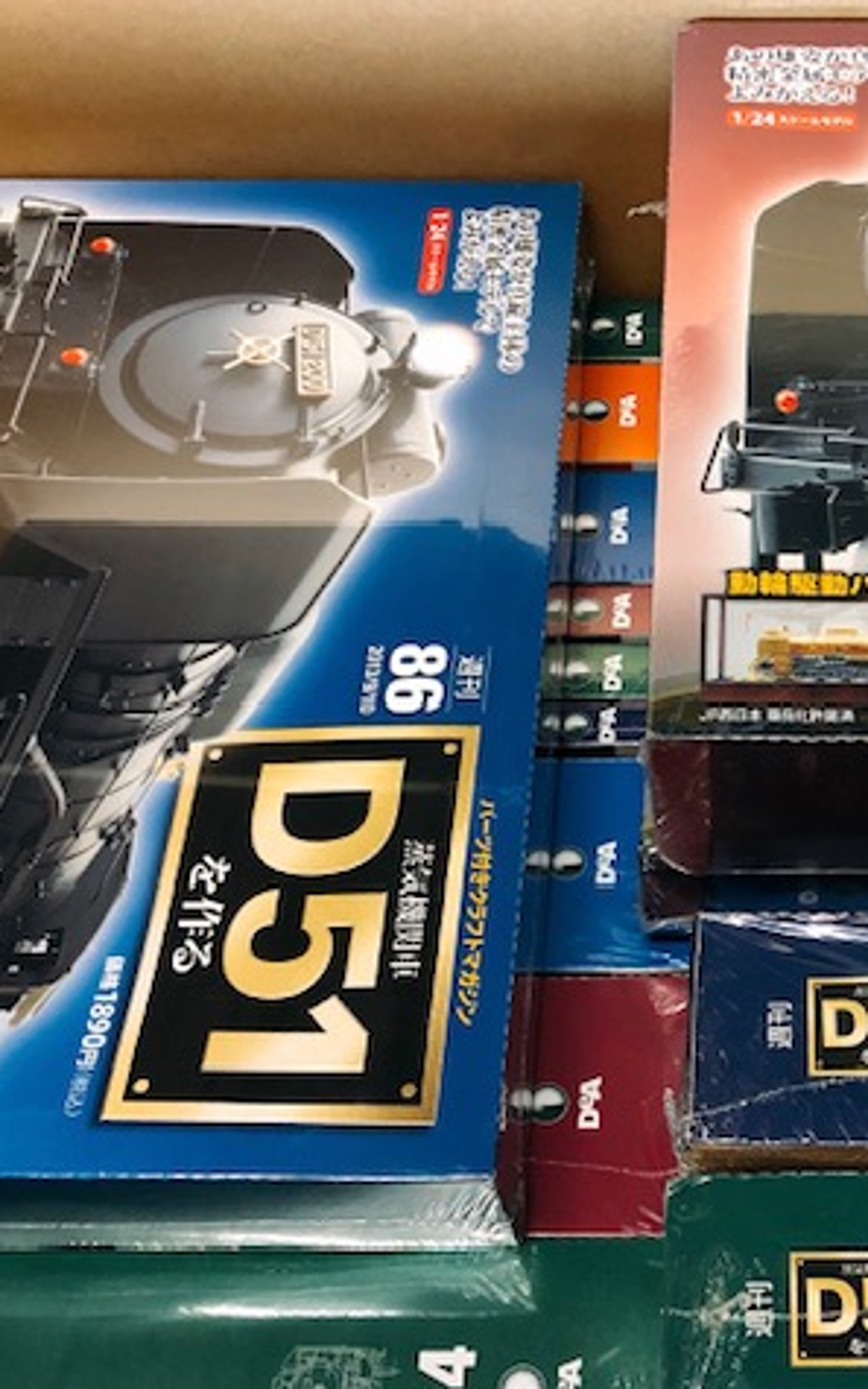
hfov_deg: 29.9
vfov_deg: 49.3
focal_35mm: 40
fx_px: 1514
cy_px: 693
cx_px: 856
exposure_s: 1/13
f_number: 1.8
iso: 100
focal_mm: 3.99
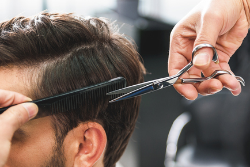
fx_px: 556
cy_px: 133
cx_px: 133
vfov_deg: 17.0
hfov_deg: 25.3
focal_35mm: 80
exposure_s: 1/80
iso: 320
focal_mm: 48
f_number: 2.8
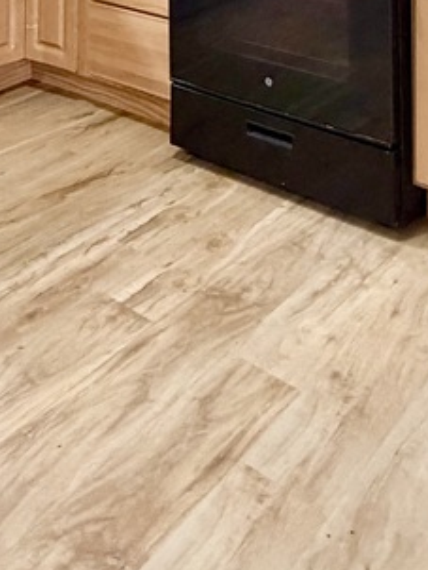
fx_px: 823
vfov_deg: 28.3
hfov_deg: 29.1
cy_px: -240
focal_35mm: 50
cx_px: 221
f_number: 2.2
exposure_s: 1/60
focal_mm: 2.22
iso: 500
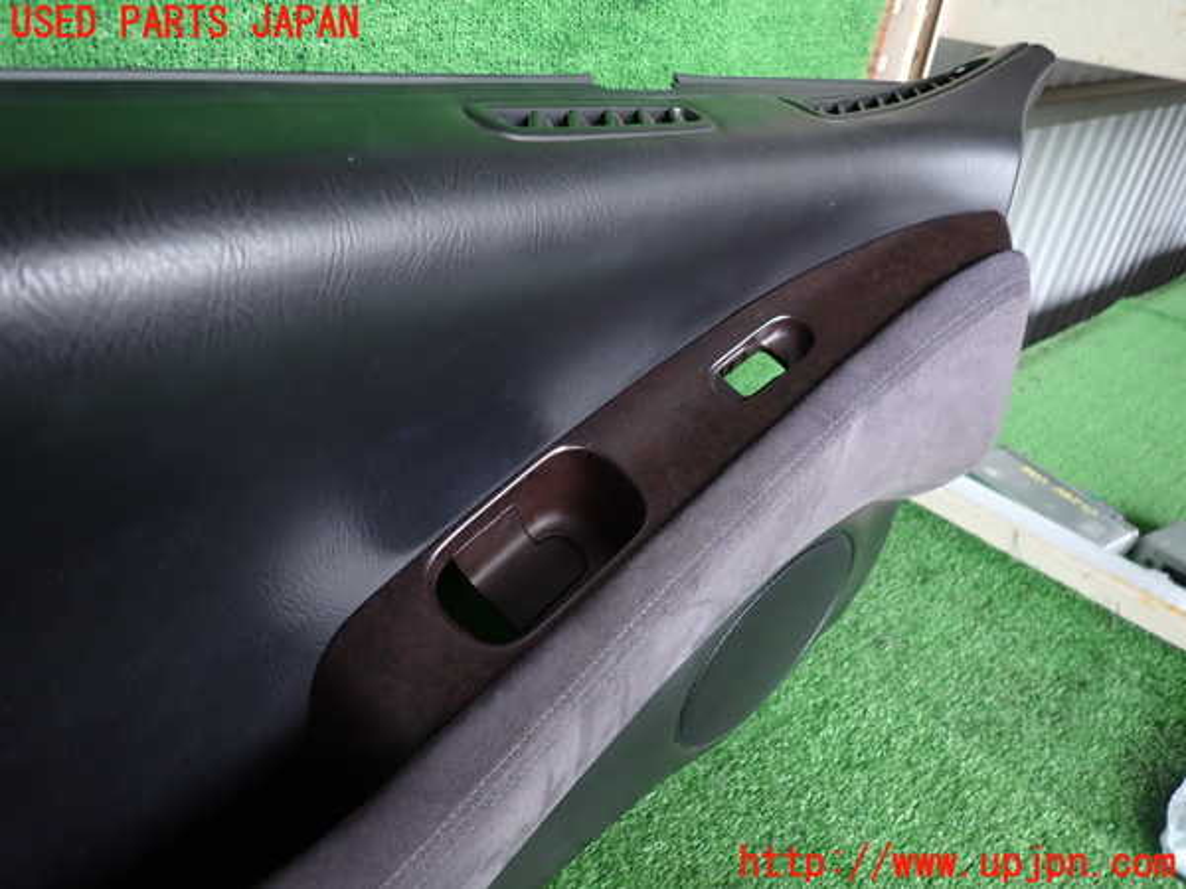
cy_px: 444
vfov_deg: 54.9
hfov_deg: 69.4
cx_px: 593
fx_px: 857
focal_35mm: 25
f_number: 2
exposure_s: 1/60
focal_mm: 4.5
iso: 160
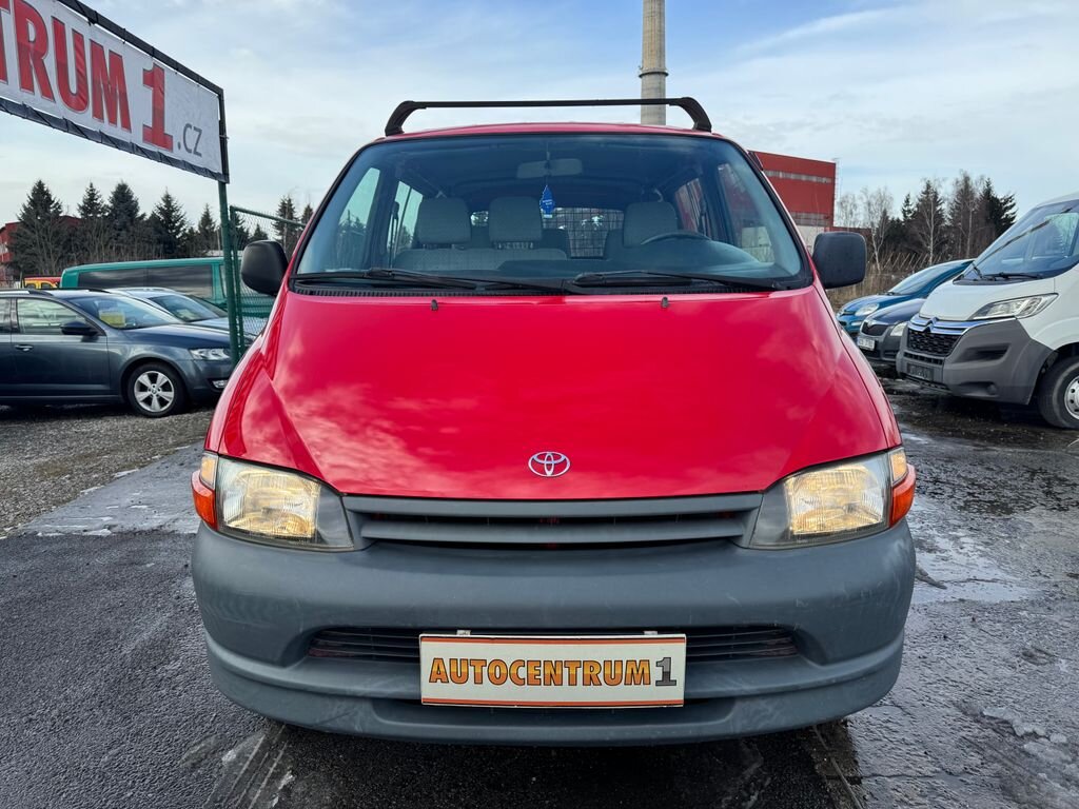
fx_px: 748
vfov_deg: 56.8
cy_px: 404
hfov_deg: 71.6
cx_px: 540
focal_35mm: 24
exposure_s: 1/1059
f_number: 1.78
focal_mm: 6.76
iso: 80
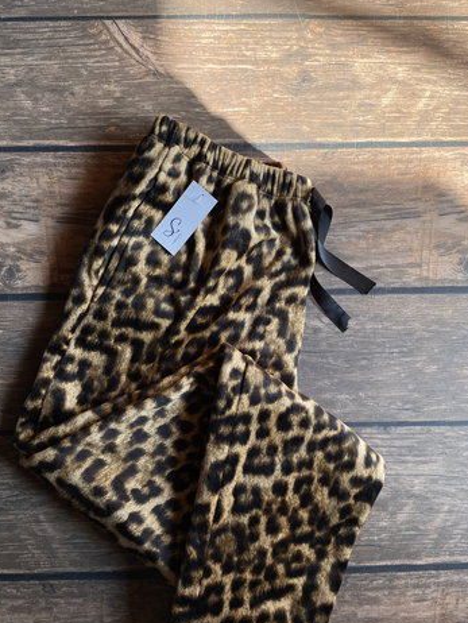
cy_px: 342
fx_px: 540
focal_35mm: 30
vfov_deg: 59.8
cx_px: 218
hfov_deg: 46.8
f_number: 1.8
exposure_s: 1/334
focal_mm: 4.25
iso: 32
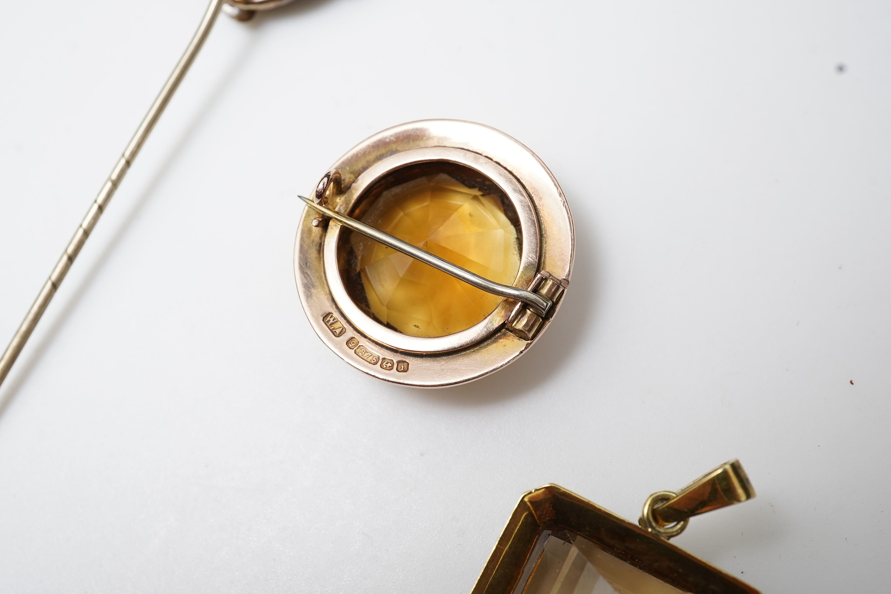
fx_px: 1114
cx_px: 446
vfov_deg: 29.9
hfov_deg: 43.6
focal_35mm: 45
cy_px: 297
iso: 320
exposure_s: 1/100
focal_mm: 30
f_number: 18
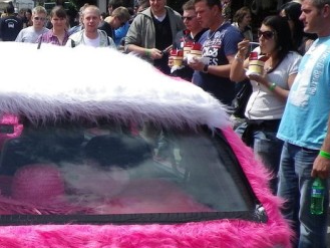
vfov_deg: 21.5
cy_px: 183
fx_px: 648
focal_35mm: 68
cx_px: 32
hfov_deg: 27.5
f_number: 3.5
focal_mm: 5.1
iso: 80
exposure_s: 1/640
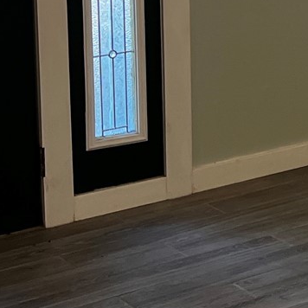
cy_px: -80
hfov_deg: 12.6
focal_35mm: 124
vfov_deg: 13.6
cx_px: 593
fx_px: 1248
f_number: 1.5
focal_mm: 5.7
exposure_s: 1/120
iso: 125
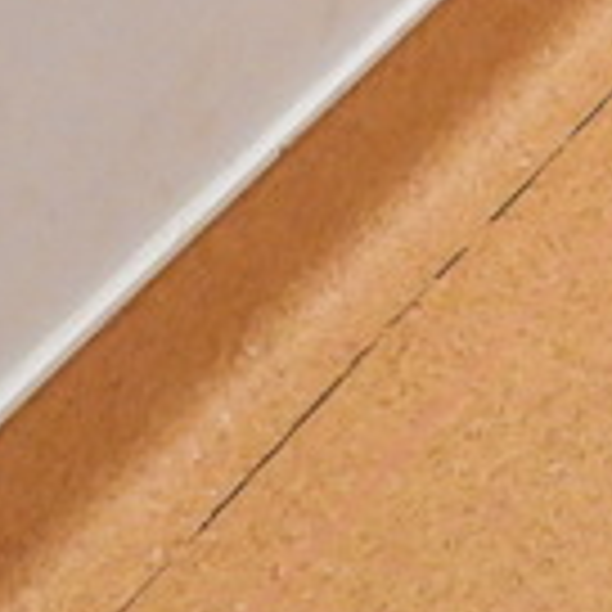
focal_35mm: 272
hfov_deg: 6.4
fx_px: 5441
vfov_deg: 6.2
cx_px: 428
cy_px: -828
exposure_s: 1/30
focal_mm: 6.3
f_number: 3.2
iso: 360
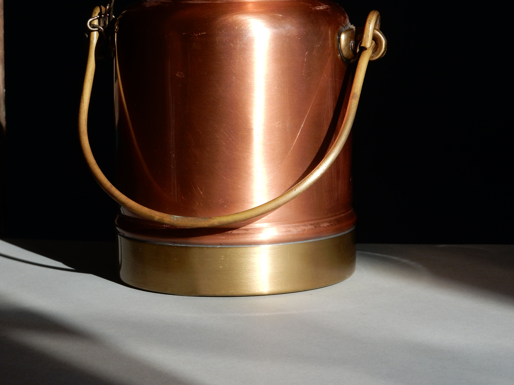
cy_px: 192
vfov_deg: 9.1
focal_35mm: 164
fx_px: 2435
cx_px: 257
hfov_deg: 12.0
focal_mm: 29.2
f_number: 6
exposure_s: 1/200
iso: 125
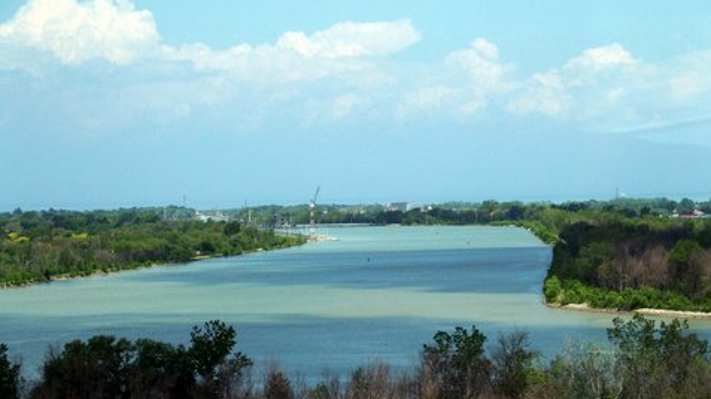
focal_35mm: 136
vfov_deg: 8.9
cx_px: 356
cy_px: 182
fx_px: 2563
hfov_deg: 15.8
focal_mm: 26.2
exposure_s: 1/320
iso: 100
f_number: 3.5
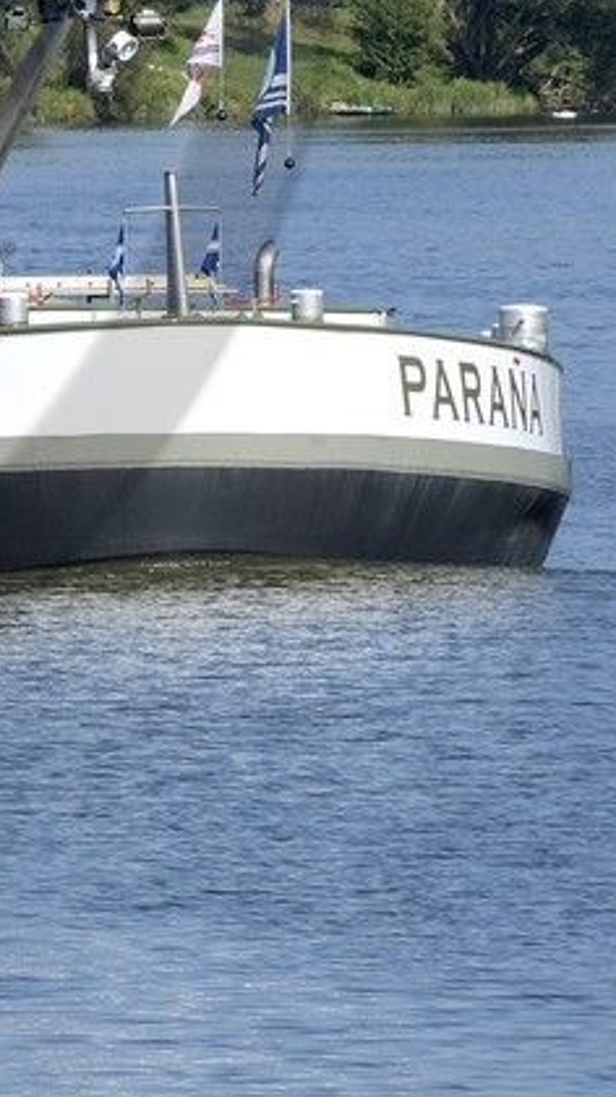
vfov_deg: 2.7
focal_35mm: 797
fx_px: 23162
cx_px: -739
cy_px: -167
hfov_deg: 1.5
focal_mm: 200
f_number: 14
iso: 200
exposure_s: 1/200
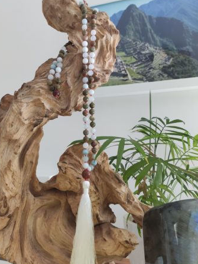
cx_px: 83
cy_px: 123
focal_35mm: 31
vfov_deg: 58.3
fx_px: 237
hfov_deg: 45.3
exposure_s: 1/33
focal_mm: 4.77
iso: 1522
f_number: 1.75
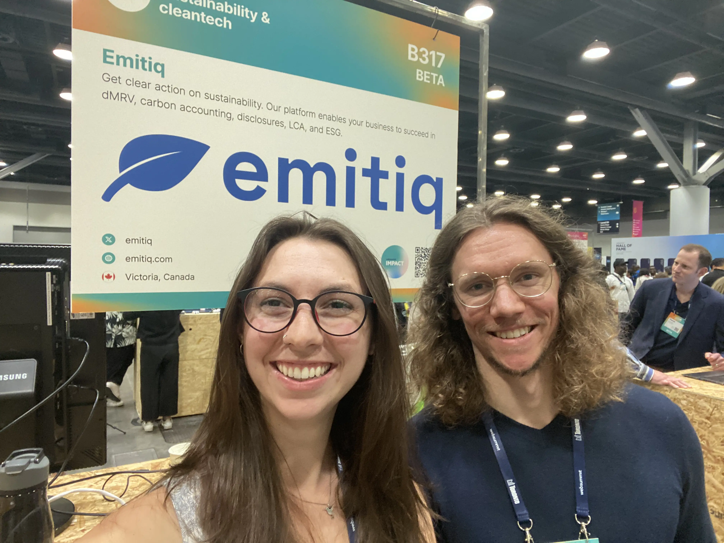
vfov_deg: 58.9
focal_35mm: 23
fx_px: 481
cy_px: 272
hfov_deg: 73.9
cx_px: 362
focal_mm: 2.71
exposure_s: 1/30
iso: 320
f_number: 2.2
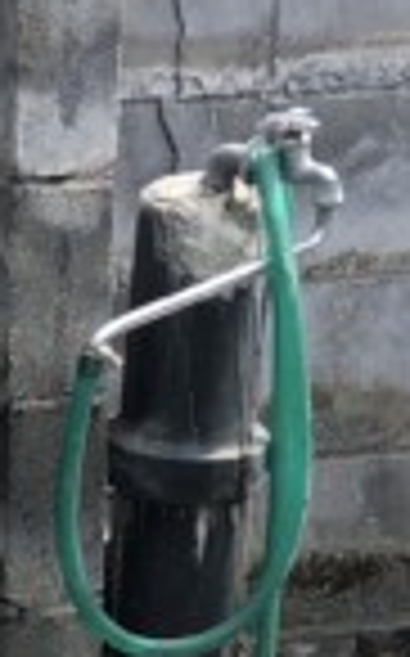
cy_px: 806
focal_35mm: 163
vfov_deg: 12.5
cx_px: -270
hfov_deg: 7.8
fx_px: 2920
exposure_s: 1/552
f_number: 1.8
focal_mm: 3.99
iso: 20
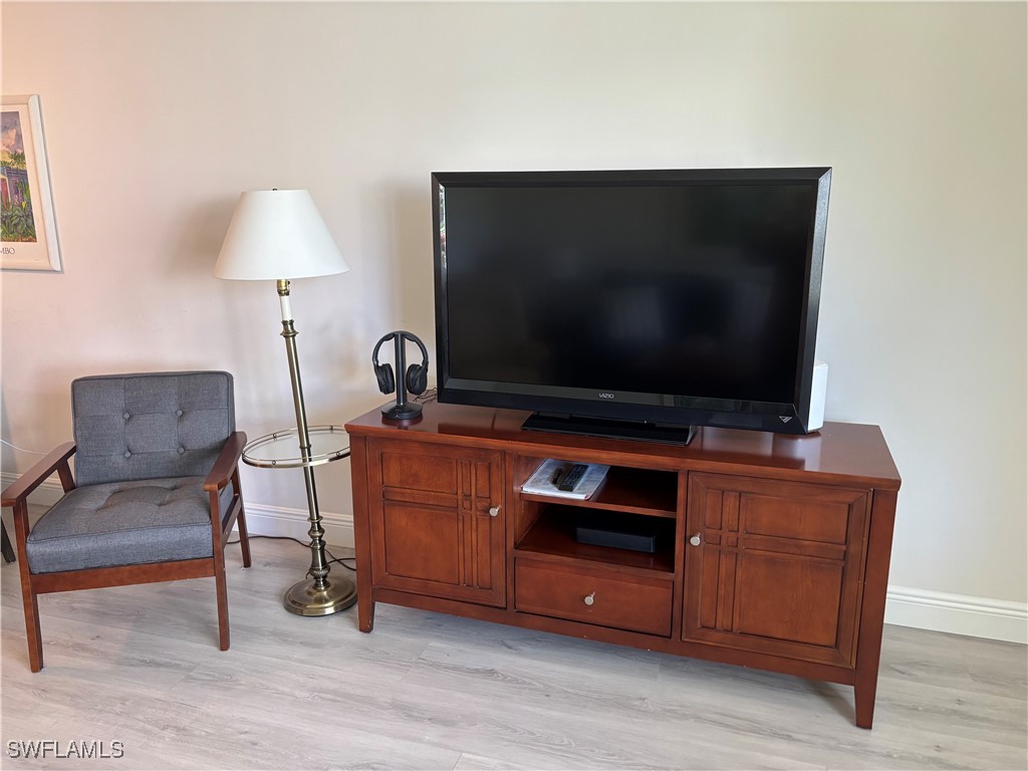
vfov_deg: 53.1
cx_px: 514
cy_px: 386
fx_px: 772
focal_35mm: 26
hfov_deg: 67.3
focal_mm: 5.96
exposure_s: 1/60
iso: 200
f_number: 1.6
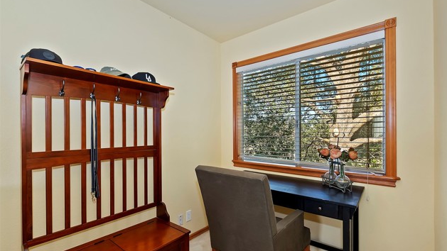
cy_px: 141
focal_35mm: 16
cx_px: 227
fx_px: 190
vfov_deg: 66.8
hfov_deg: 99.4
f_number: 8
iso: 360
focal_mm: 10
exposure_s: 1/30
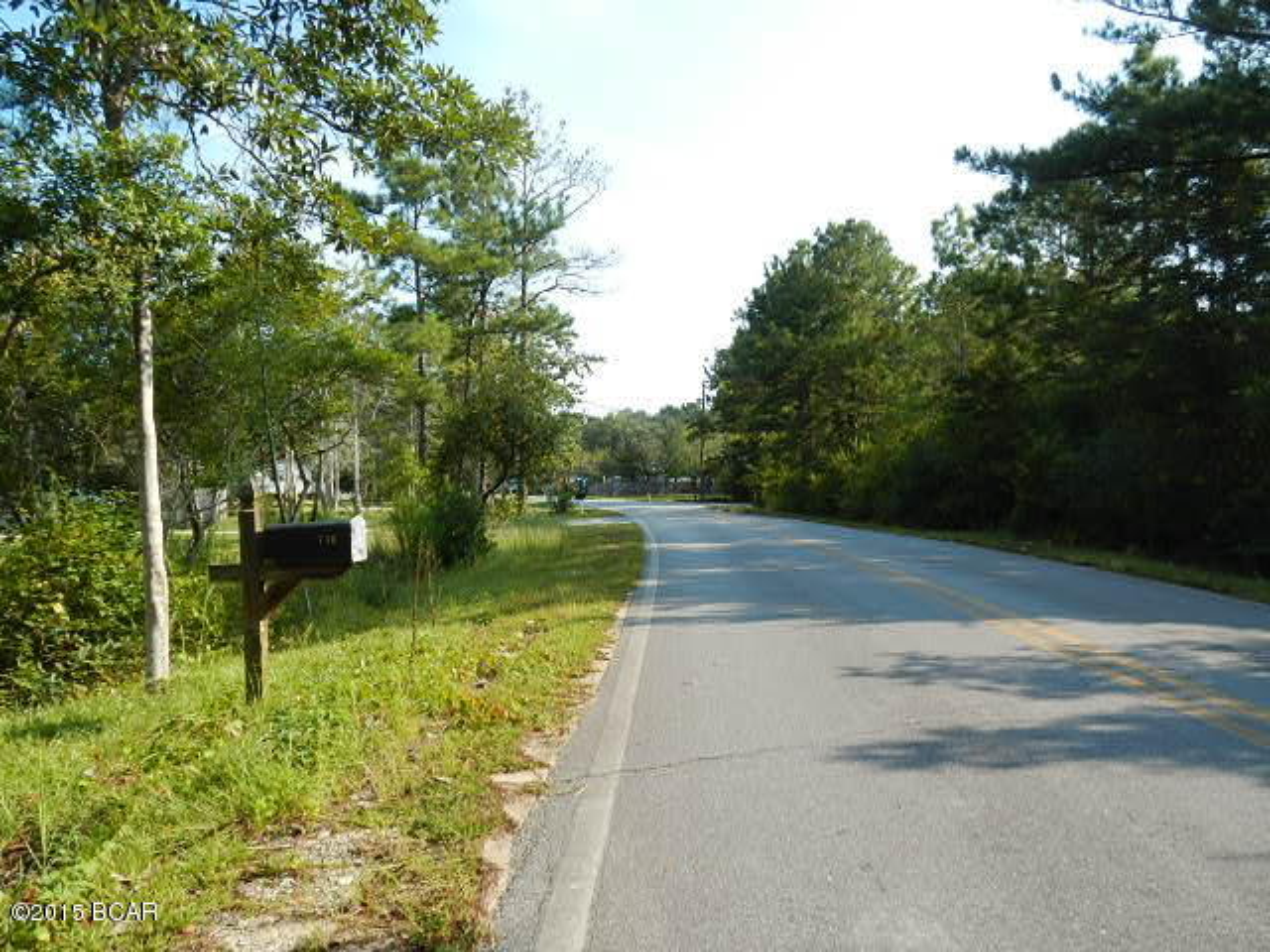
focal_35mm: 25
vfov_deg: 54.9
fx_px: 917
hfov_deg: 69.4
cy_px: 476
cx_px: 635
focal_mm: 4.5
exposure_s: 1/640
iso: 125
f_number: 3.2
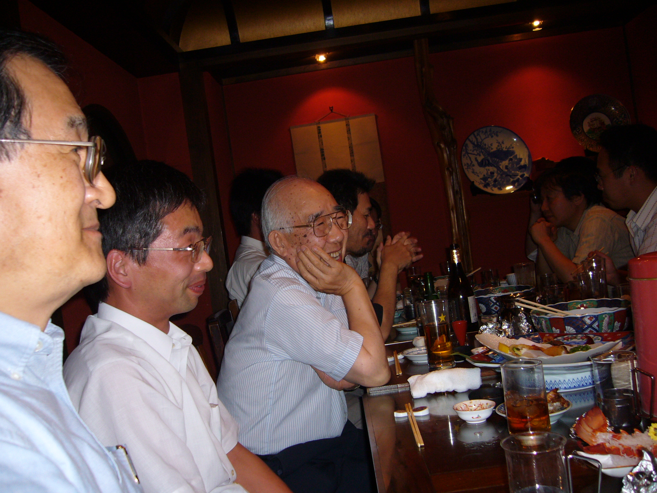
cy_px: 246
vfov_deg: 40.7
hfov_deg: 52.6
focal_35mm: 35
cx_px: 328
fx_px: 664
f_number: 2.8
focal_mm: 5.8
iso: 100
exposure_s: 1/60
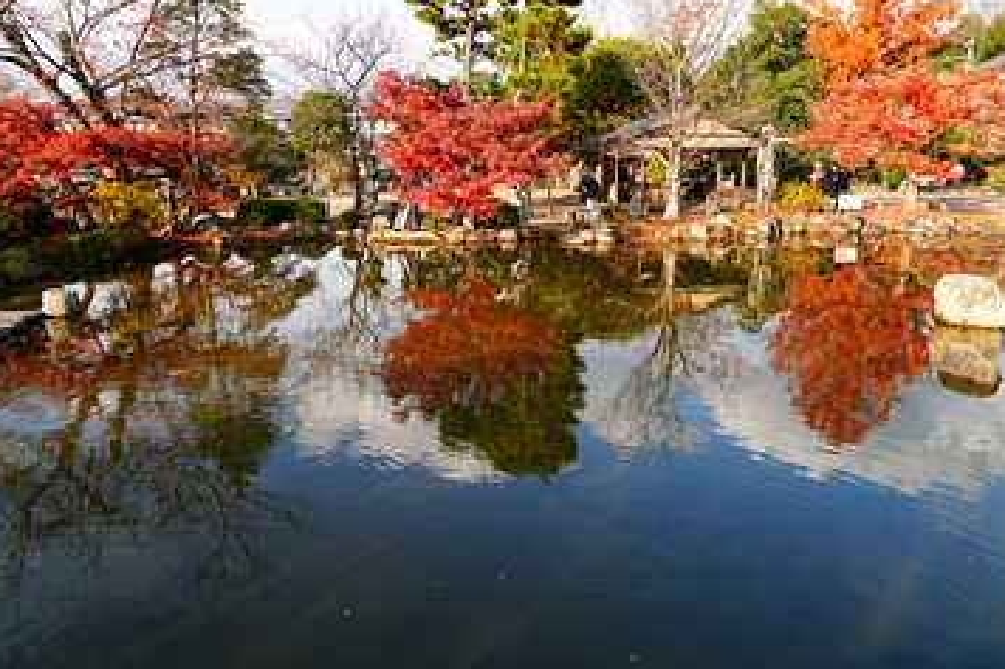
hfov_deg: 67.4
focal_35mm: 27
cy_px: 301
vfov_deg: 47.8
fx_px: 753
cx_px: 517
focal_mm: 24
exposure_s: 1/100
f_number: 6.3
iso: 100
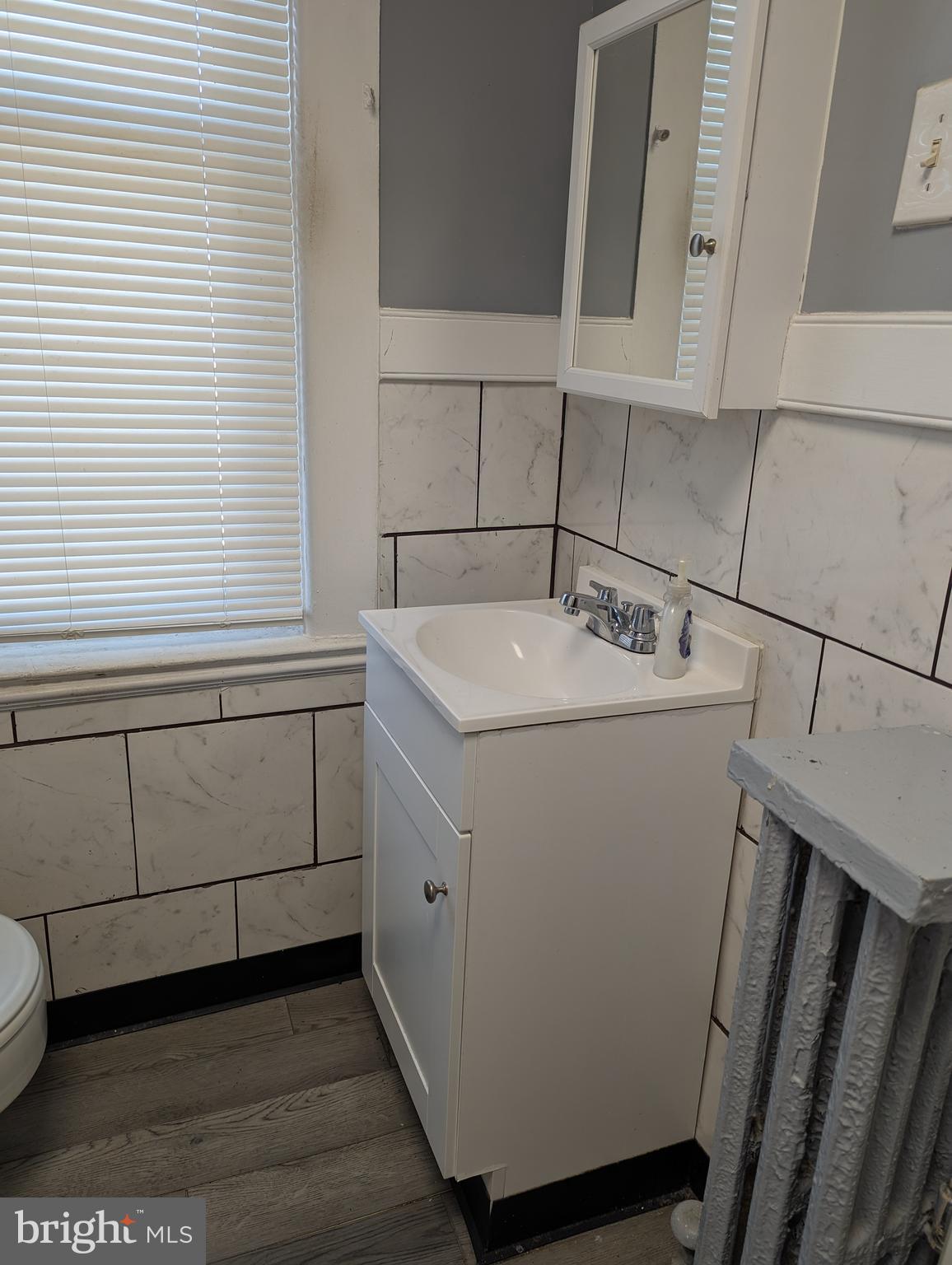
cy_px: 632
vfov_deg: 71.5
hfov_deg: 56.9
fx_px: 878
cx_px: 476
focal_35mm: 24
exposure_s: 1/60
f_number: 1.85
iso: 44
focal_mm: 6.81
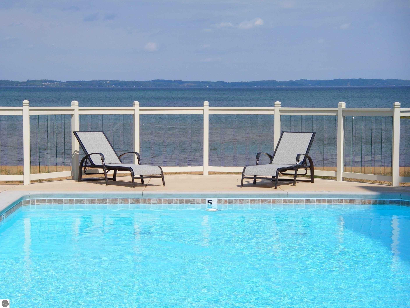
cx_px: 205
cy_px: 154
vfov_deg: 17.8
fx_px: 983
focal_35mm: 83
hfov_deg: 23.6
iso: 80
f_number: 7.8
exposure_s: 1/400
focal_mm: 13.8
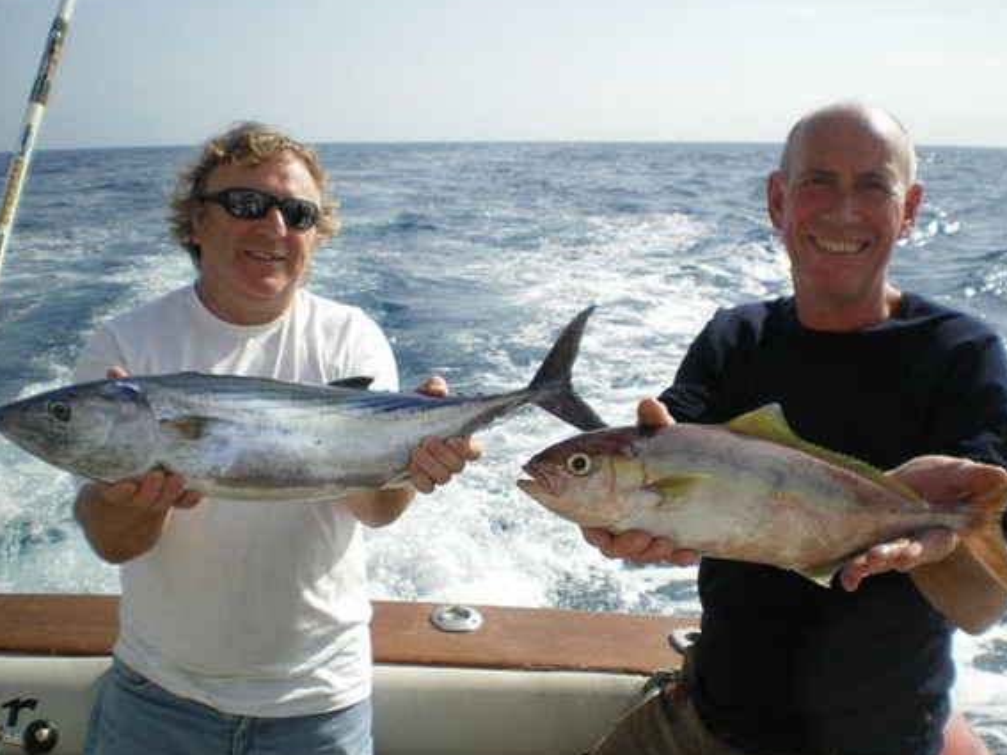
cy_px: 400
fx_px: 1163
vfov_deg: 35.9
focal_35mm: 40
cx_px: 551
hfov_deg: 46.7
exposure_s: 1/500
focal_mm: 6.3
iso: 50
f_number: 4.6
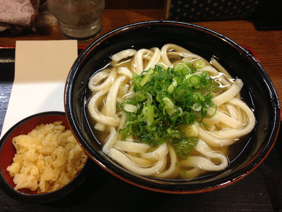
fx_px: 269
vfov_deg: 42.9
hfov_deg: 55.4
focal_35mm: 33
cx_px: 141
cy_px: 106
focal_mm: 4.13
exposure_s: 1/20
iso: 100
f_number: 2.4
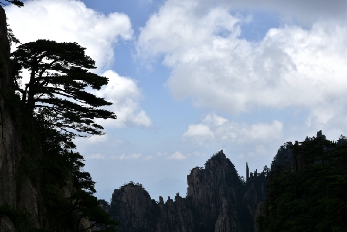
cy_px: 116
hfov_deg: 35.1
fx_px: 549
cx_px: 174
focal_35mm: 57
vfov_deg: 23.8
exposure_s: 1/320
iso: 100
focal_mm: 38
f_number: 9
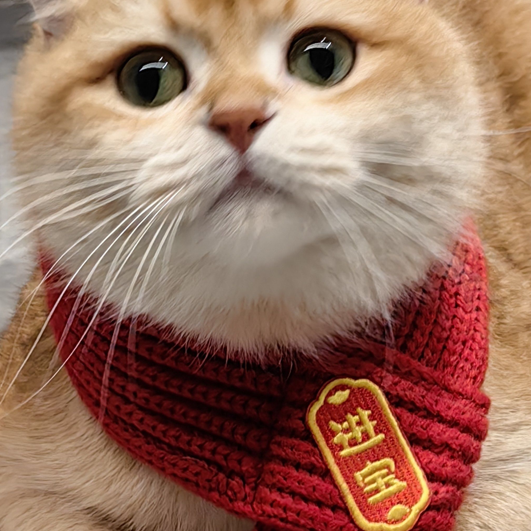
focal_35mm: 113
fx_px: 1961
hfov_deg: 15.4
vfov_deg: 15.4
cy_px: 187
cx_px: 265
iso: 160
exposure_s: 1/50
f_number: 2
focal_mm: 5.75
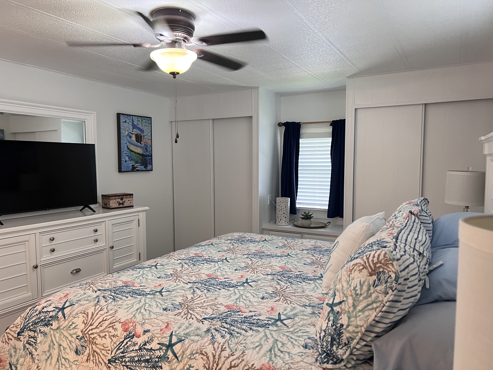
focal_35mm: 26
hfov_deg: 67.3
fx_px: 370
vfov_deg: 53.1
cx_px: 246
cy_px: 185
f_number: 1.5
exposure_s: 1/60
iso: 160
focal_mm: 5.7
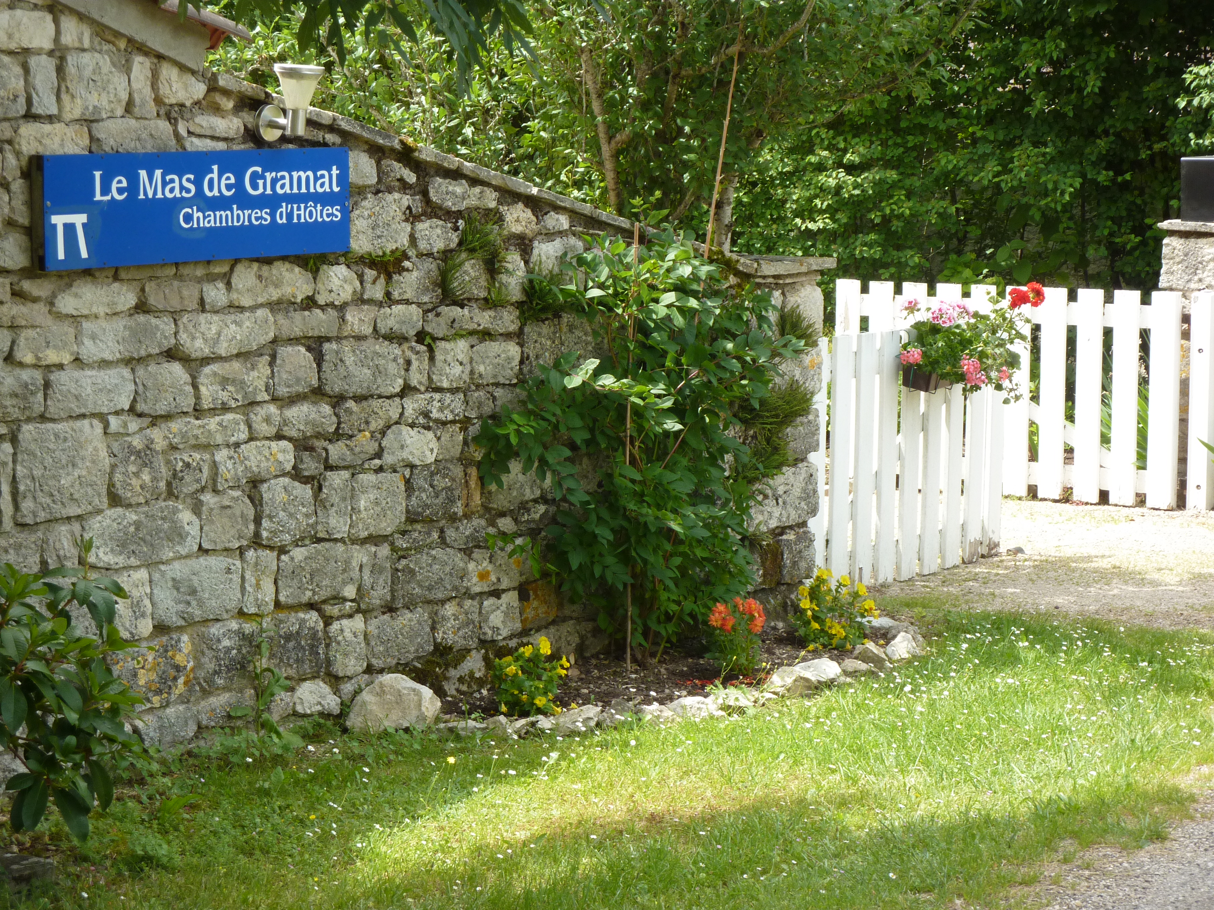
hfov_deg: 21.8
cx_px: 607
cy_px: 455
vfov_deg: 16.4
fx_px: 3156
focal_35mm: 90
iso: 160
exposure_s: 1/320
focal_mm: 14.7
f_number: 4.3
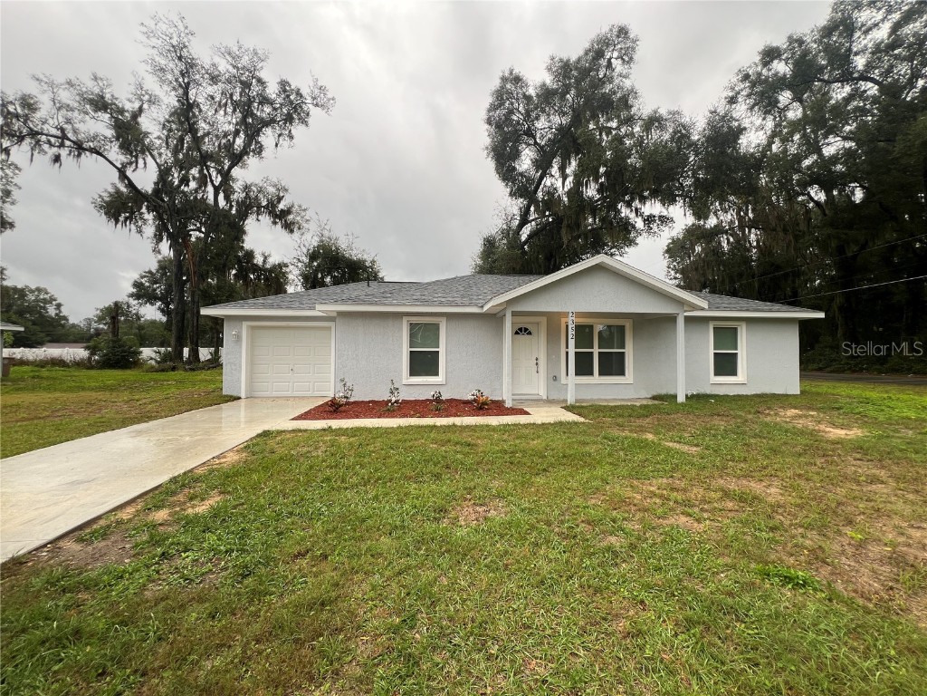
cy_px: 348
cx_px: 464
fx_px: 348
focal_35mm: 13
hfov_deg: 106.2
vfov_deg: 89.9
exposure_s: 1/140
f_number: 1.8
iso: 32
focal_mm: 1.57
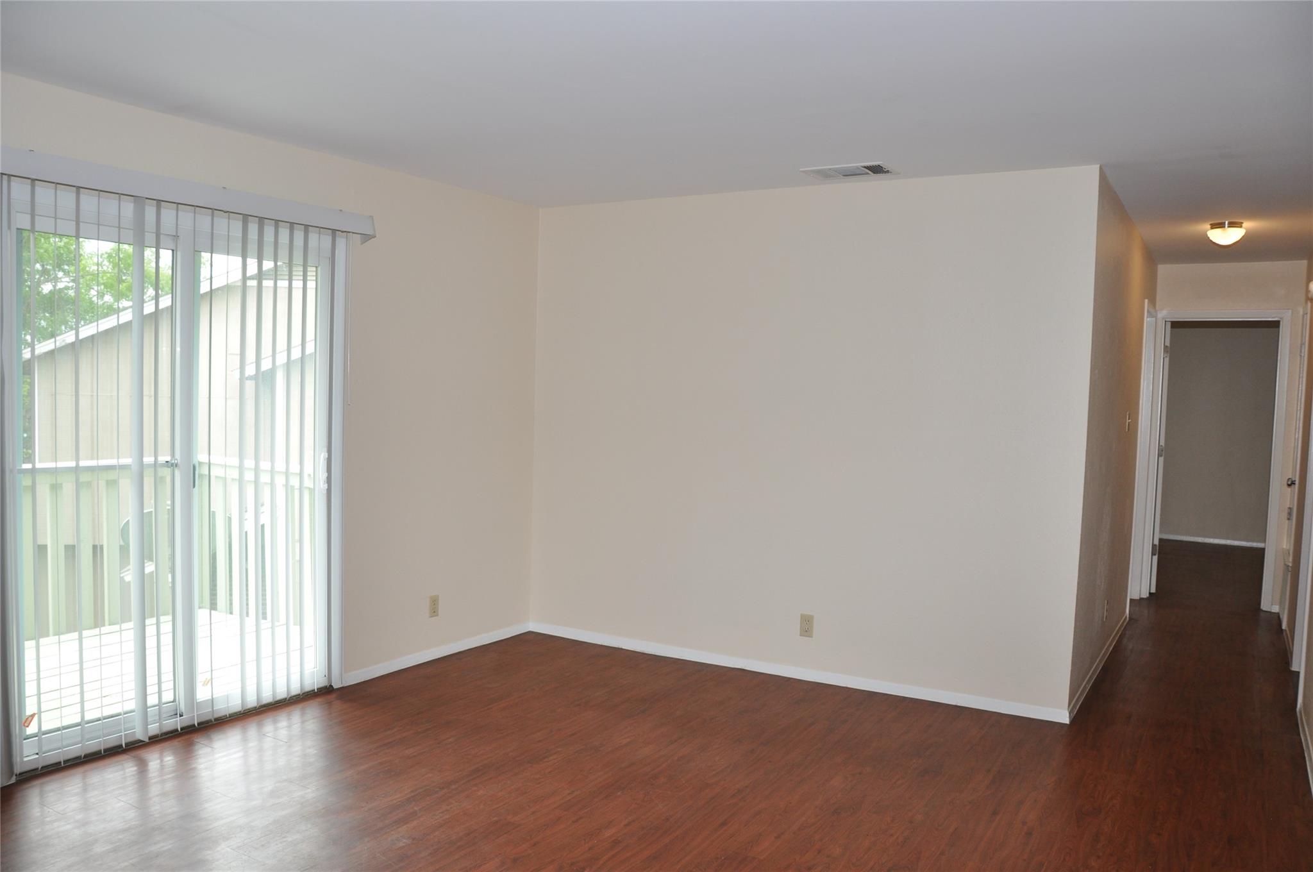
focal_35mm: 27
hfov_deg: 67.4
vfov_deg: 47.8
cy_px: 436
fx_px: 983
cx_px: 656
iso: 360
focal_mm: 18
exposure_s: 1/125
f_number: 5.6
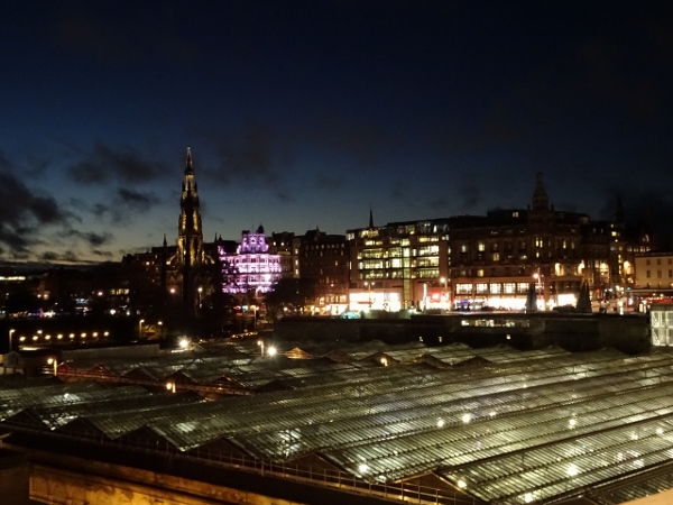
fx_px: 855
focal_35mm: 44
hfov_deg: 42.9
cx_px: 336
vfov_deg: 32.9
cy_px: 252
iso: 2500
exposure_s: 1/8
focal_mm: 7.58
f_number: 4.5
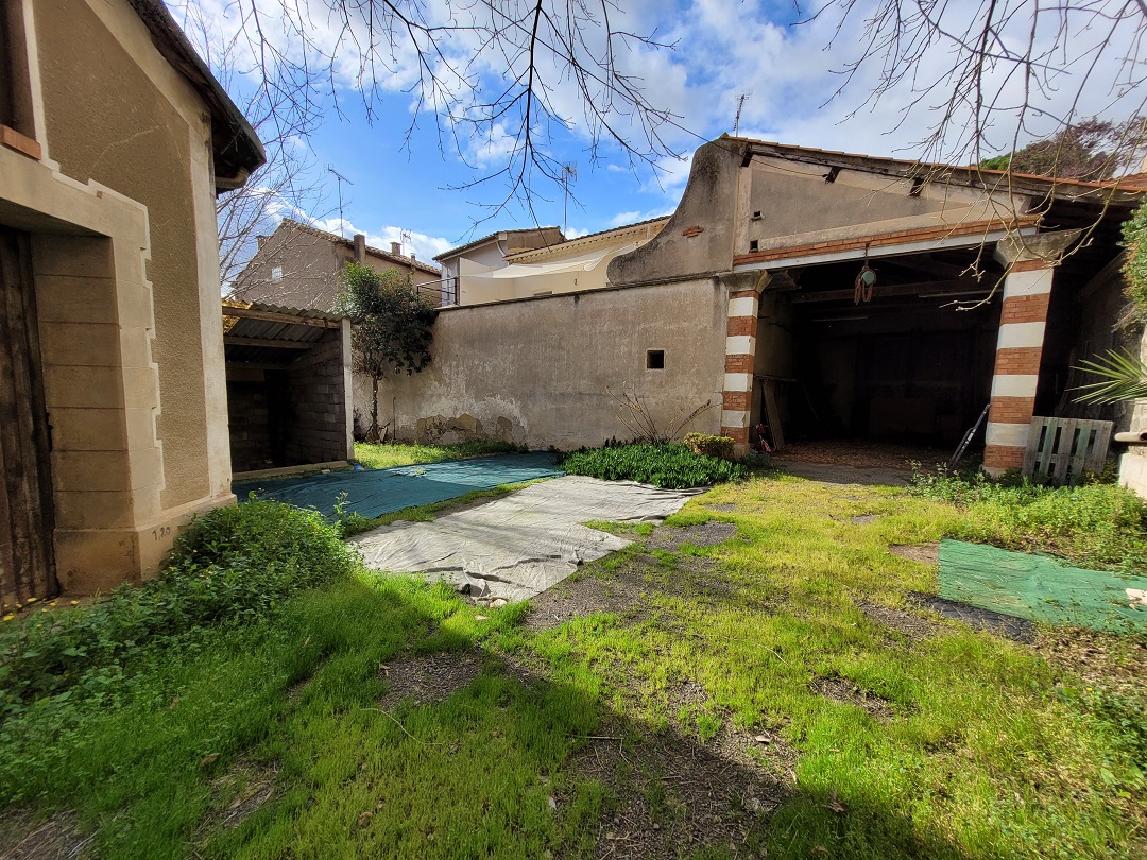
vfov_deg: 89.9
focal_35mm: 13
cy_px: 430
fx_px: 431
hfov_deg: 106.2
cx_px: 574
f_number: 2.2
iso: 40
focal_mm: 1.74
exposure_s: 1/1387
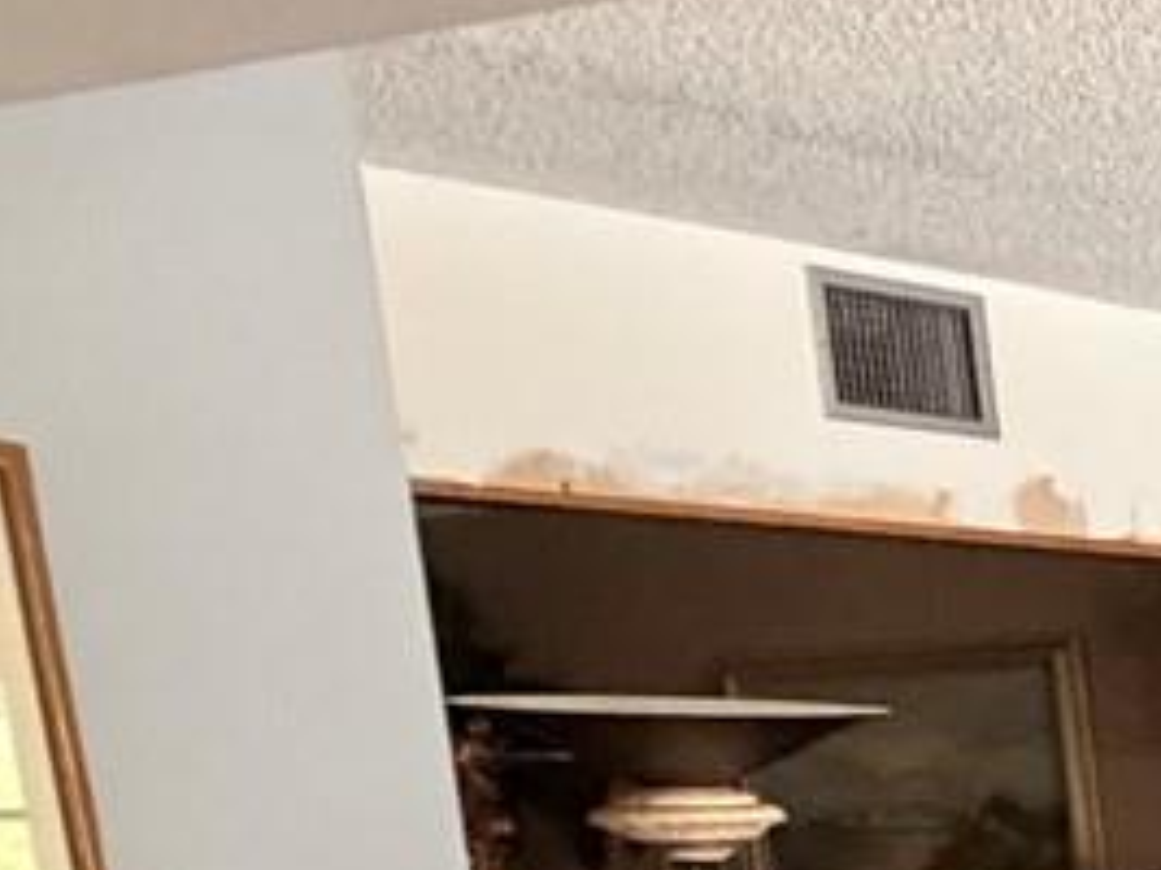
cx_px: 2418
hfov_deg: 16.6
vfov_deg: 16.0
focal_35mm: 84
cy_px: 1318
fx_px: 2816
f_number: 2.2
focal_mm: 2.22
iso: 640
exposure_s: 1/60
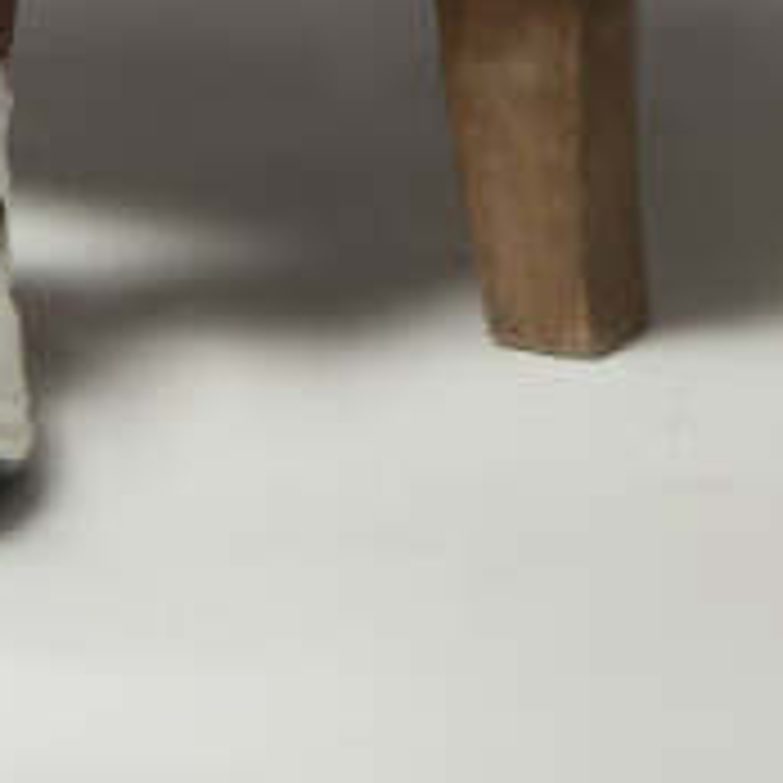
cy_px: -1665
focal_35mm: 223
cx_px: -130
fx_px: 5707
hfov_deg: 7.8
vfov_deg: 7.0
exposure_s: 1/125
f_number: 5.6
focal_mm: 38
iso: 400
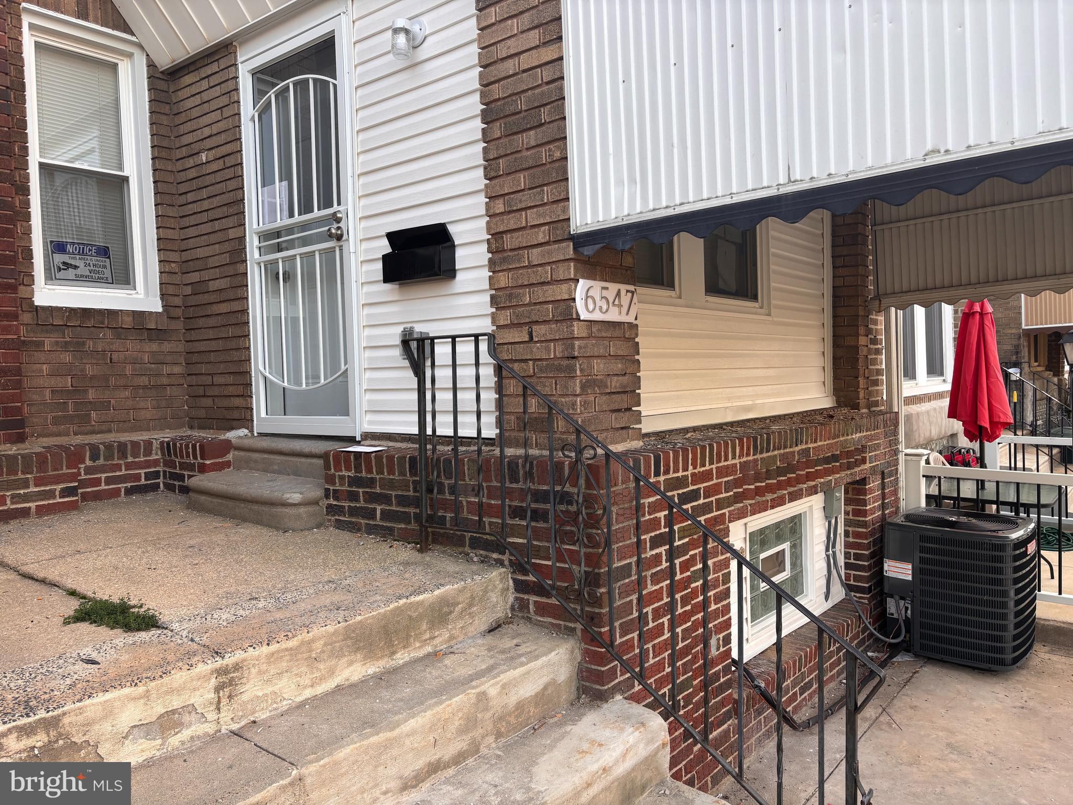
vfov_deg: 53.1
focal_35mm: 26
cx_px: 536
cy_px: 402
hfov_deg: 67.3
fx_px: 806
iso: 40
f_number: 1.6
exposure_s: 1/242
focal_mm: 5.96
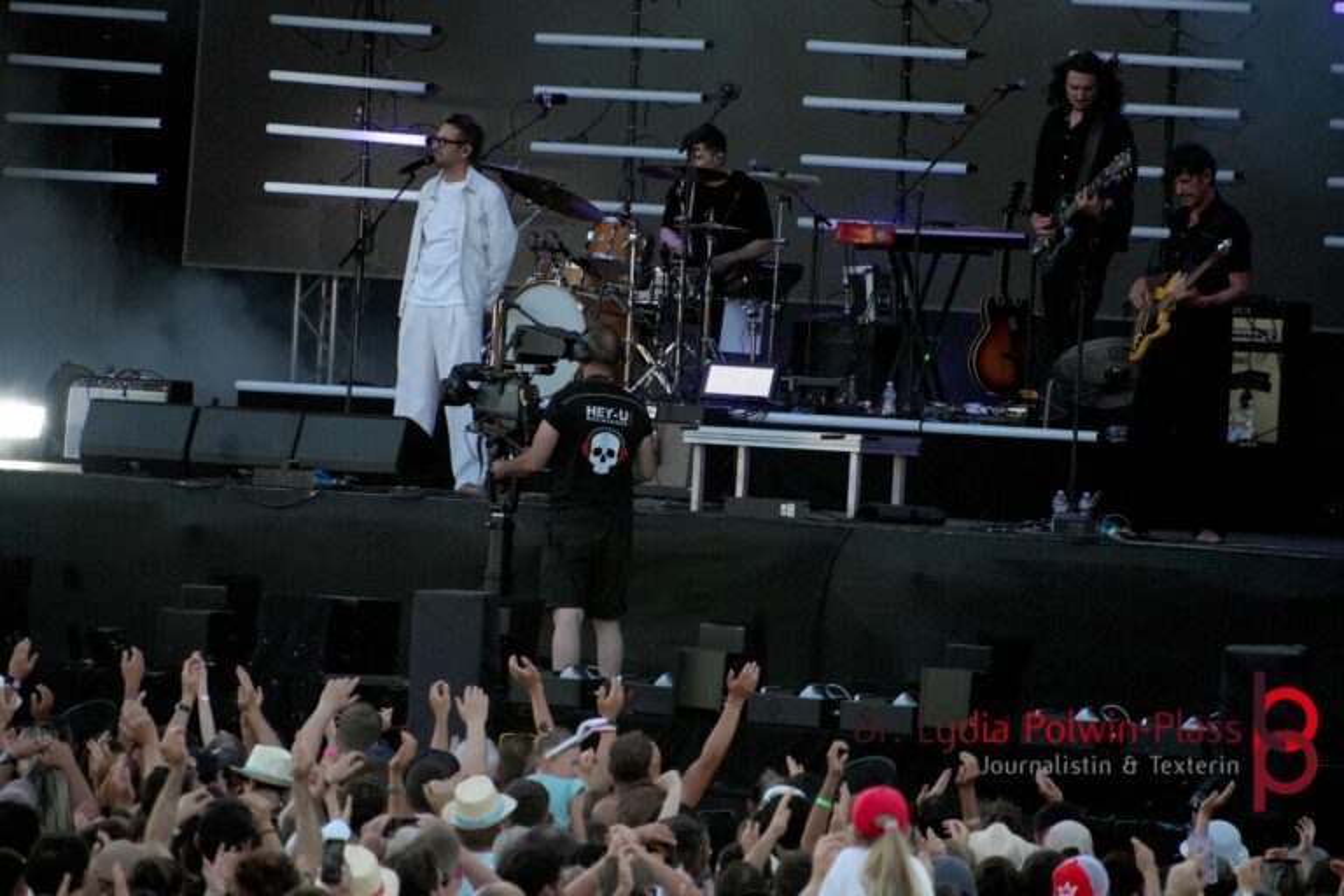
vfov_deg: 3.1
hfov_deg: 4.6
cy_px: 448
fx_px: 16799
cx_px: 672
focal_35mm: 450
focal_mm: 300
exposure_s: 1/500
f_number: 6.3
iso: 1250
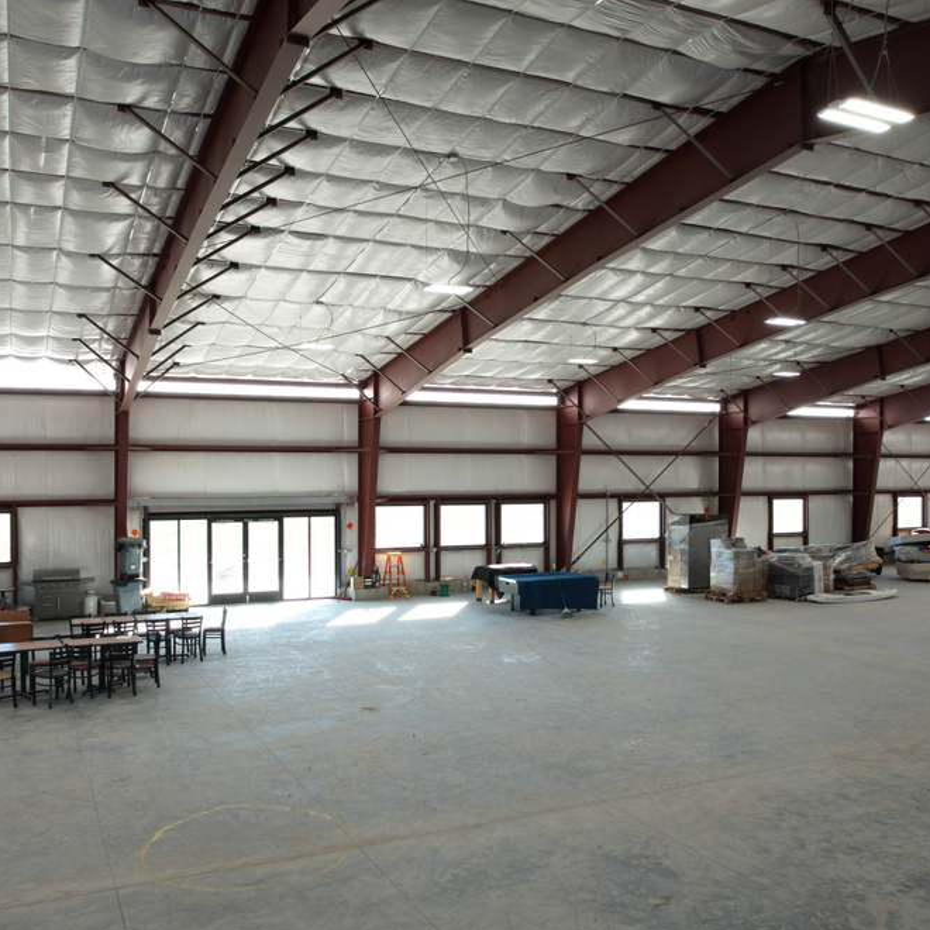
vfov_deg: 55.6
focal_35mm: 29
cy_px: 469
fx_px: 881
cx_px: 448
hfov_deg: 55.6
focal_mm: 8.38
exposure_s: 1/90
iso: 100
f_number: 2.8
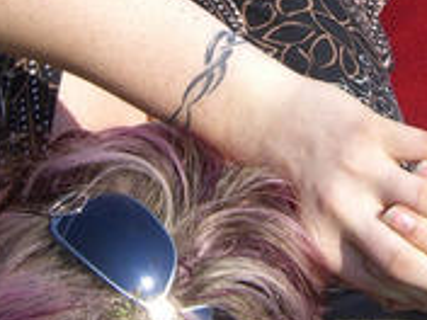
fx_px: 1702
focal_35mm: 138
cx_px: 281
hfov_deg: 14.3
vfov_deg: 10.6
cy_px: -15
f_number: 4.3
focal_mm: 6.2
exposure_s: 1/640
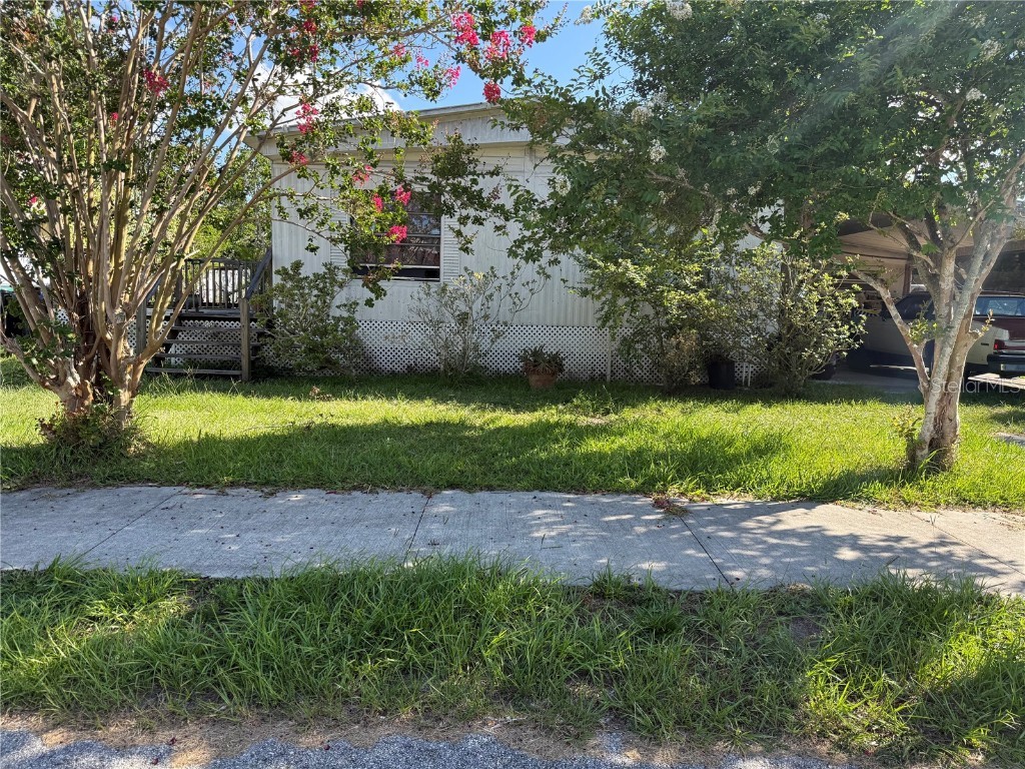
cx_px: 512
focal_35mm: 24
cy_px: 384
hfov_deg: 71.6
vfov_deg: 56.8
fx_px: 711
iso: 100
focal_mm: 6.76
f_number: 1.78
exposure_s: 1/1230
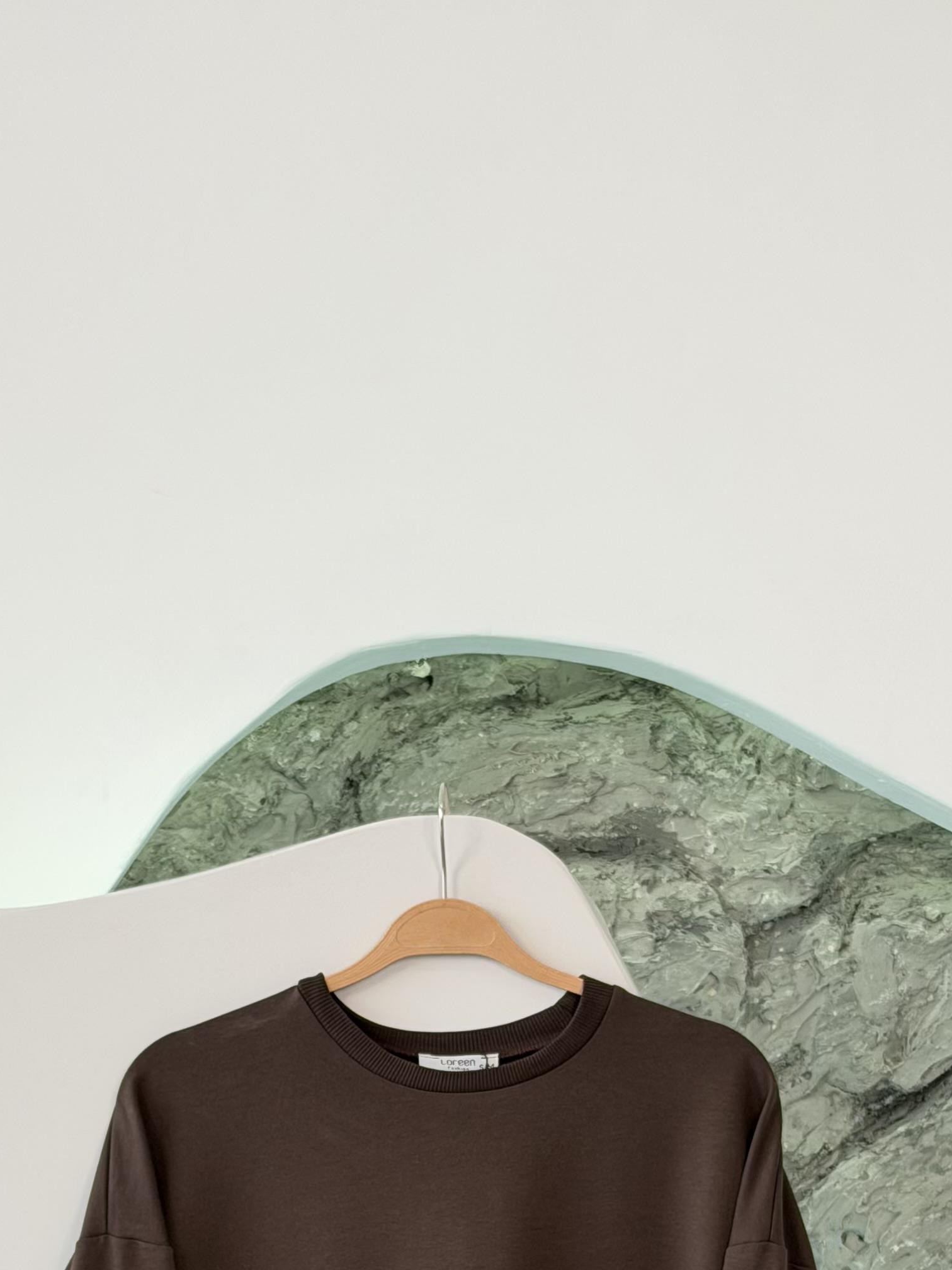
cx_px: 446
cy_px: 1199
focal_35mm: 96
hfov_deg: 15.4
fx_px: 3520
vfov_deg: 20.0
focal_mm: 6.76
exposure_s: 1/135
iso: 50
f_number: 1.78
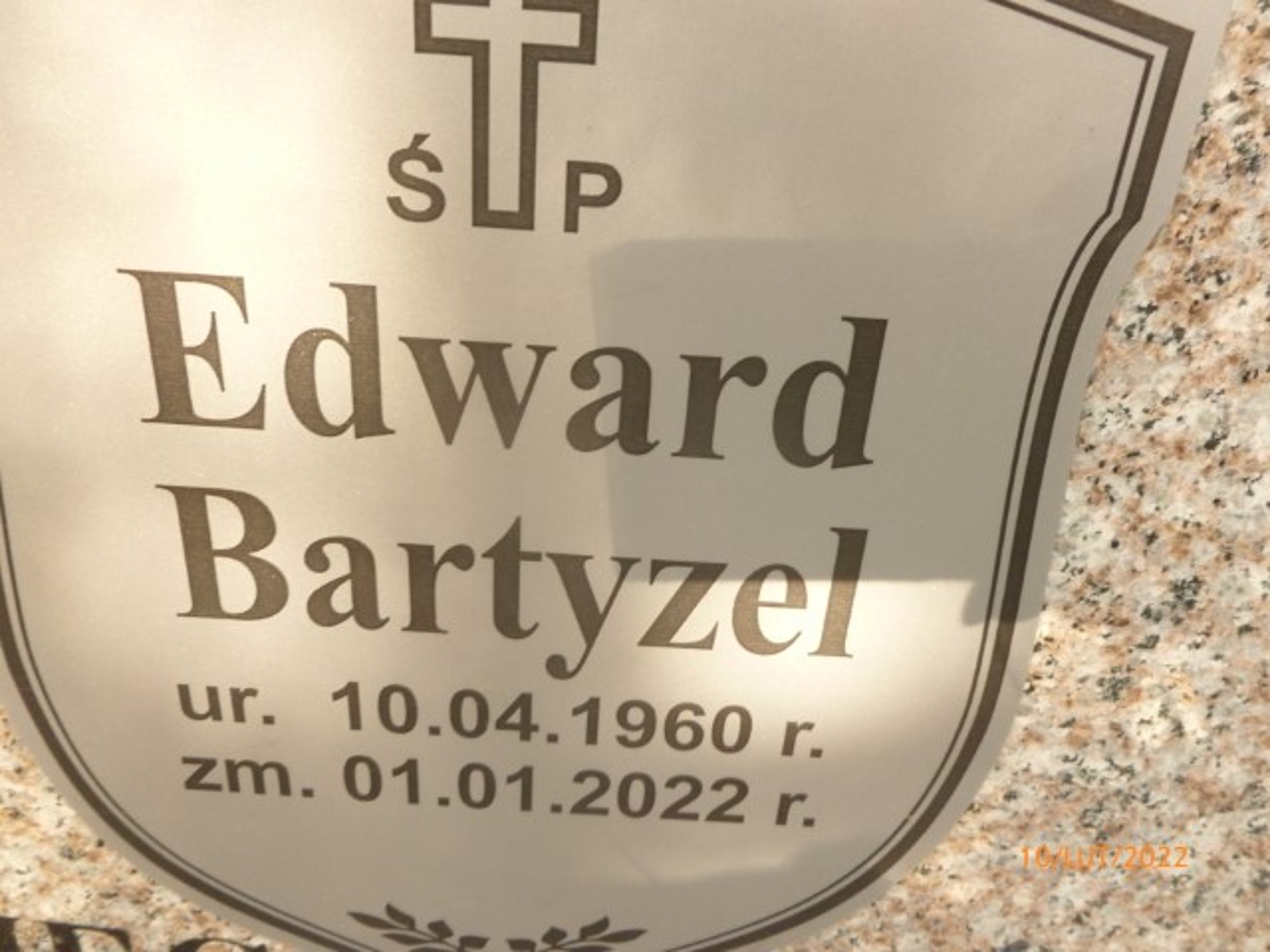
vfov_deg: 49.7
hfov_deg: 63.4
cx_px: 635
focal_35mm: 28
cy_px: 476
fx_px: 1027
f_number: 3.3
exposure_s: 1/80
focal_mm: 5
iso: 200
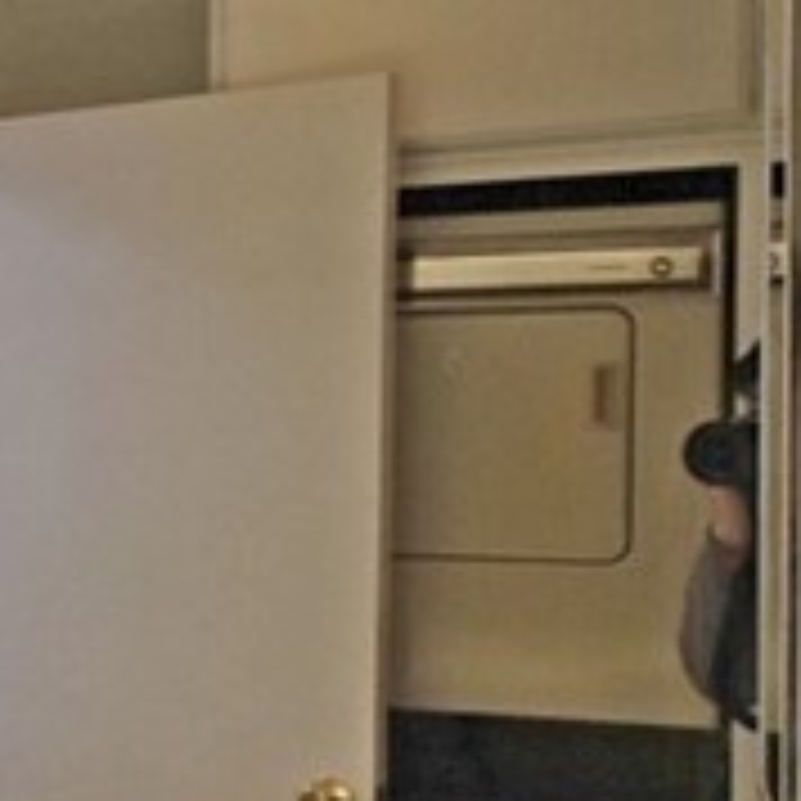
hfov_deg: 15.0
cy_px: 461
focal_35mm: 84
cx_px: -972
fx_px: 2205
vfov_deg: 20.6
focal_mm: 11.5
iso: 200
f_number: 5
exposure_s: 1/100
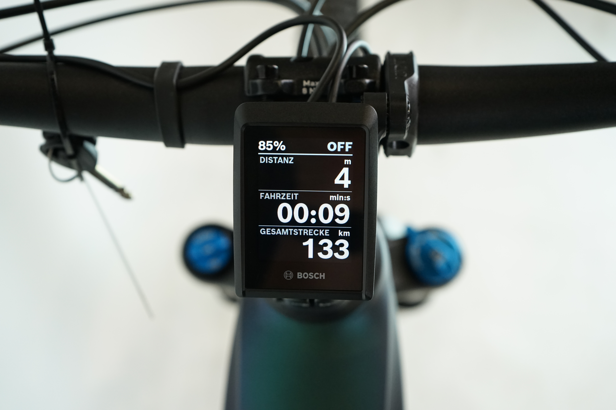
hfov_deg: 42.7
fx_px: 787
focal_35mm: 46
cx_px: 308
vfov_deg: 29.2
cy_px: 205
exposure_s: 1/200
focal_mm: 46
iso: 2000
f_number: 5.6
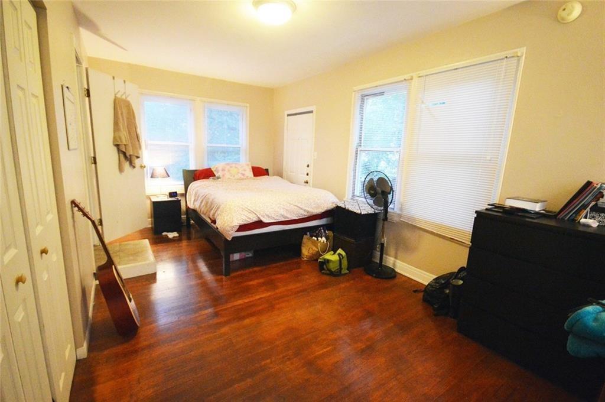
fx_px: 252
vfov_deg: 77.2
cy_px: 201
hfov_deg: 100.5
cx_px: 302
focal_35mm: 15
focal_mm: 10
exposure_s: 1/60
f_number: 4
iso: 3200
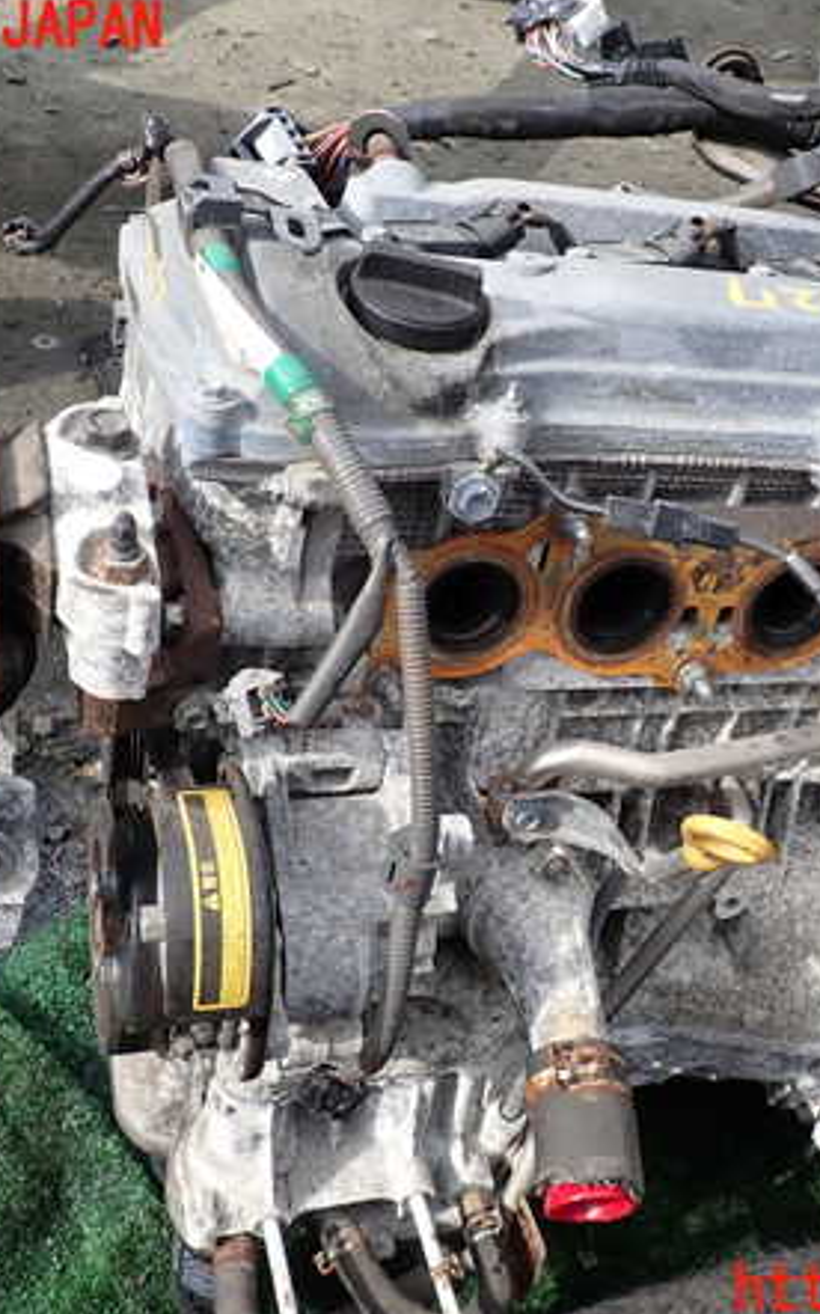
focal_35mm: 36
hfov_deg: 35.1
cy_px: 660
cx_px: 514
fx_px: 1288
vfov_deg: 54.0
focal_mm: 4.5
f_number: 2.8
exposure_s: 1/500
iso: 100
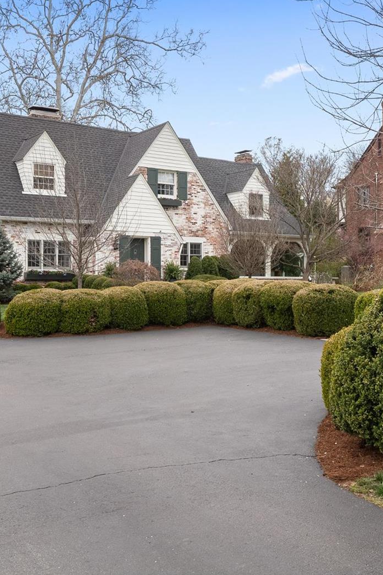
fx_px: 687
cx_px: 158
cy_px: 283
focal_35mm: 43
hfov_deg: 31.1
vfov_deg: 45.4
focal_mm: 14
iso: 400
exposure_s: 1/160
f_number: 8
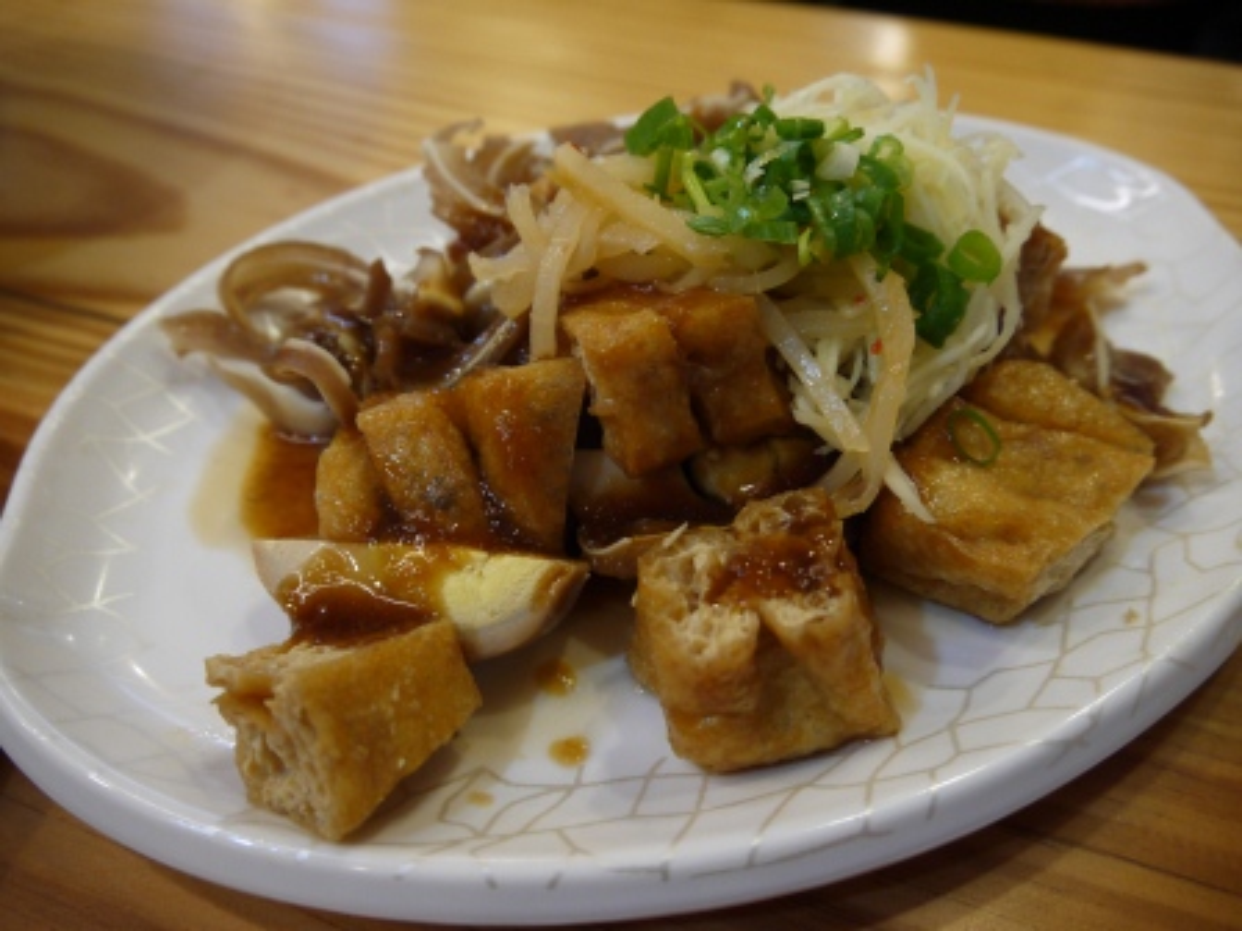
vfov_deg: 49.7
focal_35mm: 28
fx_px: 1005
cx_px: 621
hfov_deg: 63.4
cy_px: 466
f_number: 3.5
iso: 640
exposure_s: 1/60
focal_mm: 14
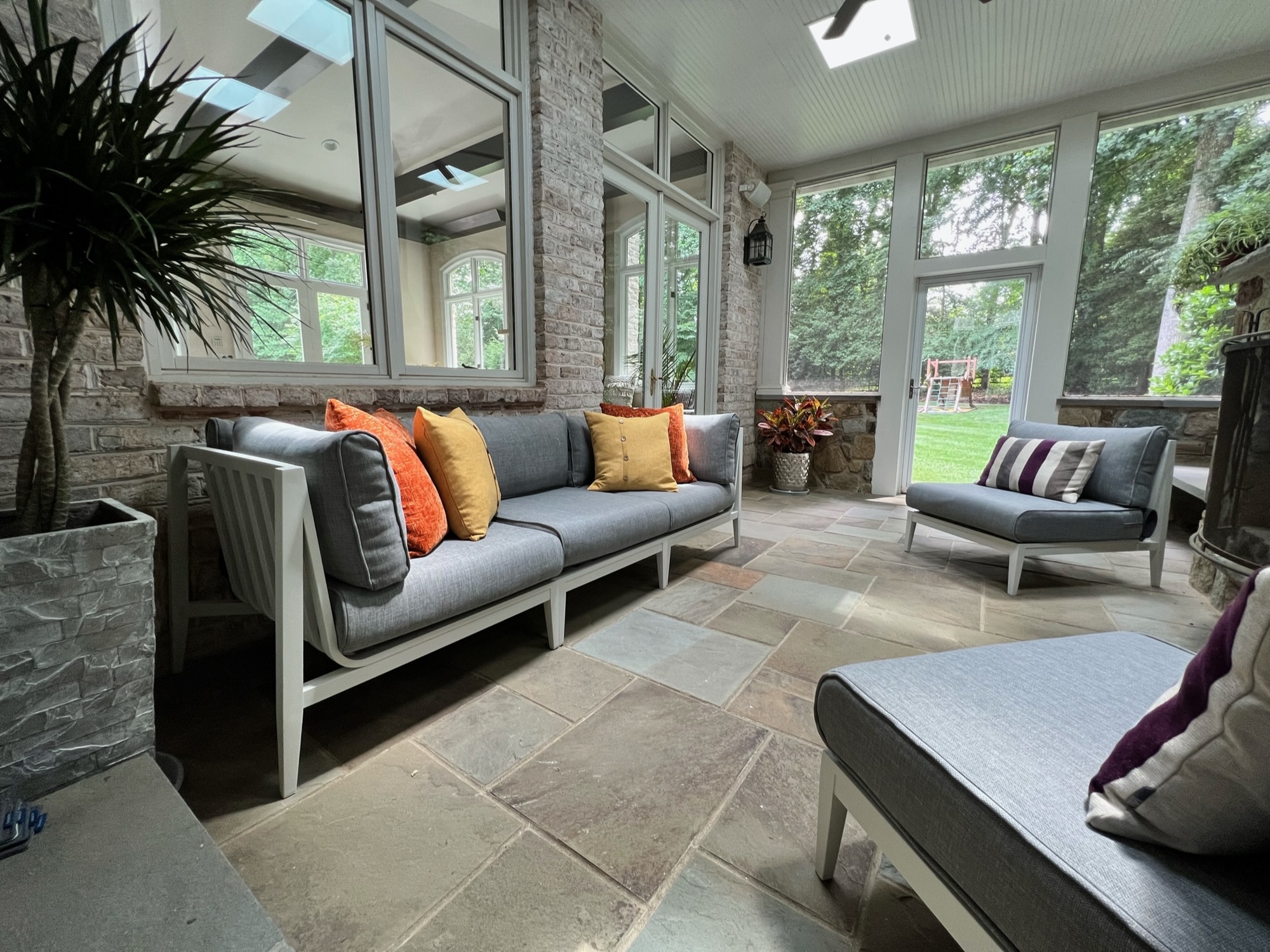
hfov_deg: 106.2
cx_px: 635
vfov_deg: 89.9
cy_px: 476
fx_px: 477
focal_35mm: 13
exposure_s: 1/99
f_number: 1.8
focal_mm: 1.57
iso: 200
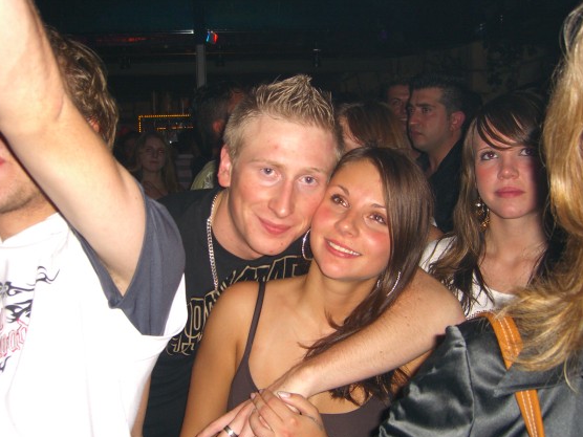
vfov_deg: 35.1
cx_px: 281
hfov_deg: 45.8
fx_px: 691
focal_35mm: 41
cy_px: 234
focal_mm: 7.9
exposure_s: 1/60
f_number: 2.8
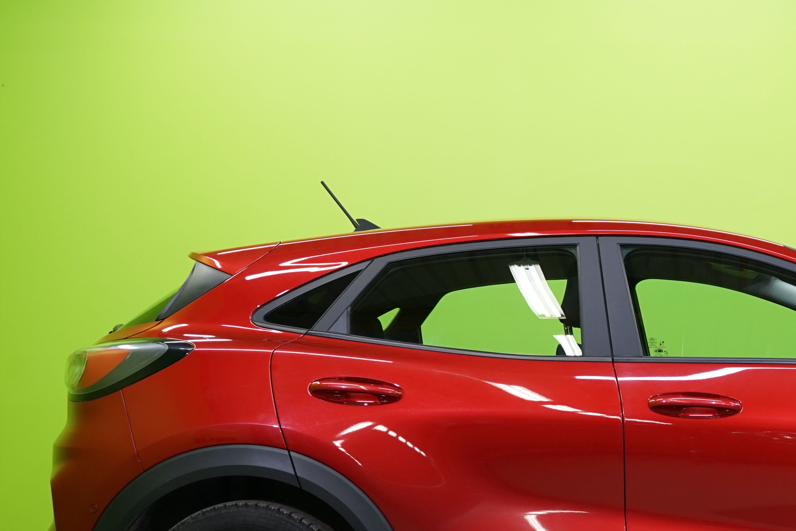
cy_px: 417
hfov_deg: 27.9
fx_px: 1548
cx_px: 692
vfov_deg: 19.3
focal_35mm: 70
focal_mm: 34
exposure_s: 1/30
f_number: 5.6
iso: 640
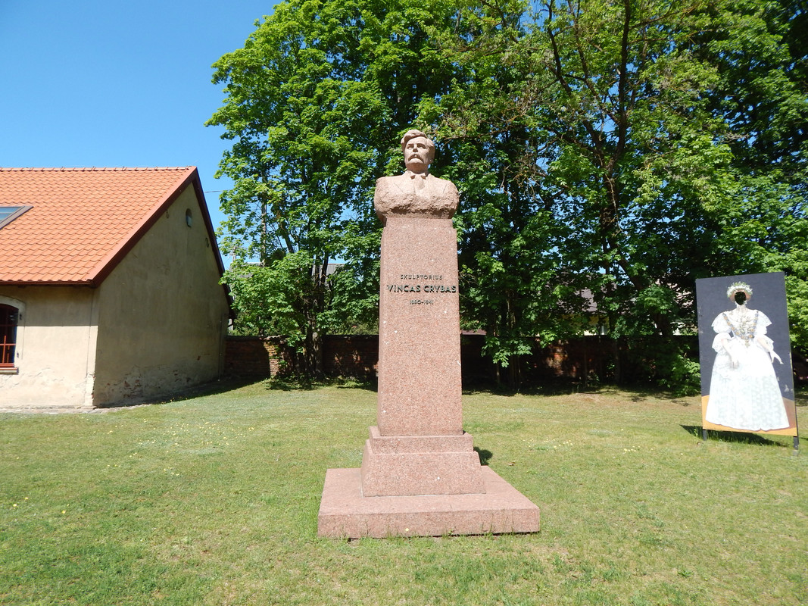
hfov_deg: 73.9
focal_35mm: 23
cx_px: 404
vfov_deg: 58.9
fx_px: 537
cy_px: 303
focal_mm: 4
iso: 125
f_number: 6
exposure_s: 1/400
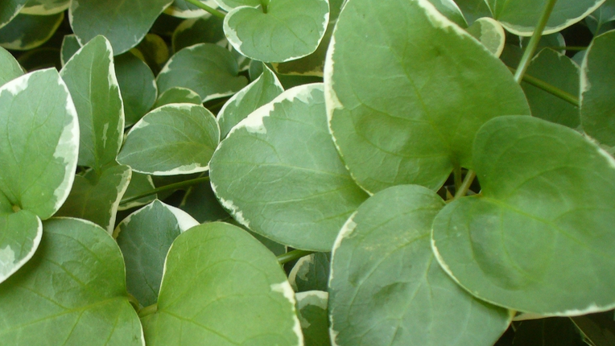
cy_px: 250
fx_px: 881
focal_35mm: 54
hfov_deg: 38.2
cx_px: 229
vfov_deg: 22.1
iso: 125
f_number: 2.8
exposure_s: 1/30
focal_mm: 6.1
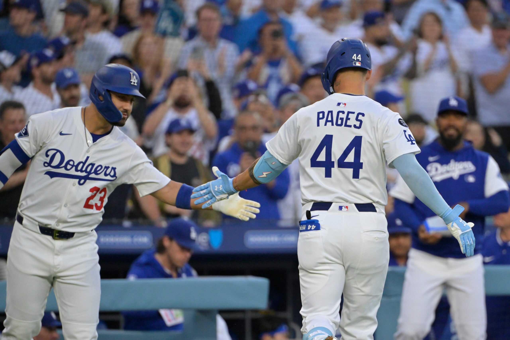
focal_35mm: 400
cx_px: 255
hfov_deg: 5.2
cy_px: 170
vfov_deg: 3.4
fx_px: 5667
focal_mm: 400
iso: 2500
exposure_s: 1/3200
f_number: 4
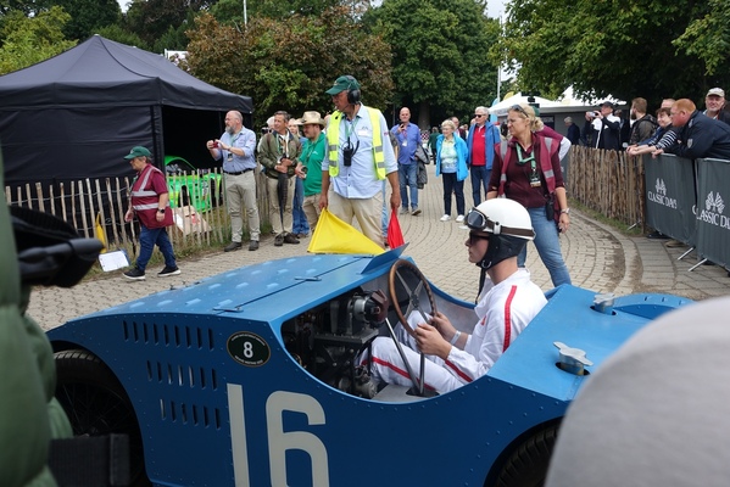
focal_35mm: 31
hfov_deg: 60.3
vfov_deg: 42.4
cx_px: 365
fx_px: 629
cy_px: 244
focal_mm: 11.45
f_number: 5.6
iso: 125
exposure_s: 1/200
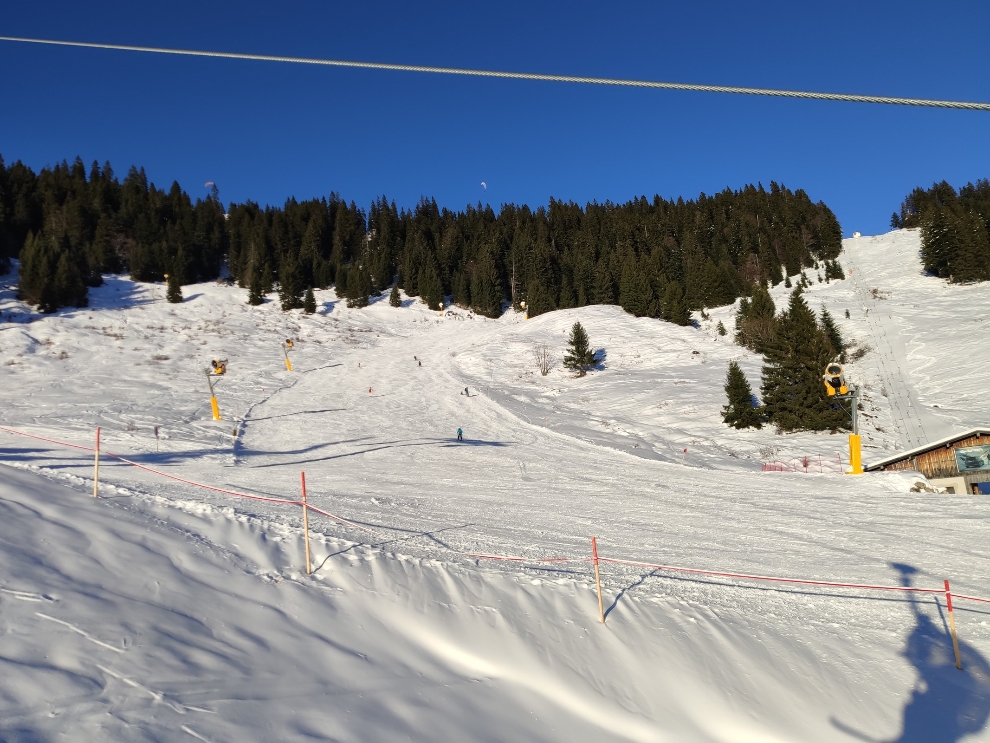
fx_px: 744
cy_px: 372
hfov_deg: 67.3
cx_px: 495
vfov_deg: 53.1
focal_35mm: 26
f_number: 1.75
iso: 112
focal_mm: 4.75
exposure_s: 1/2339
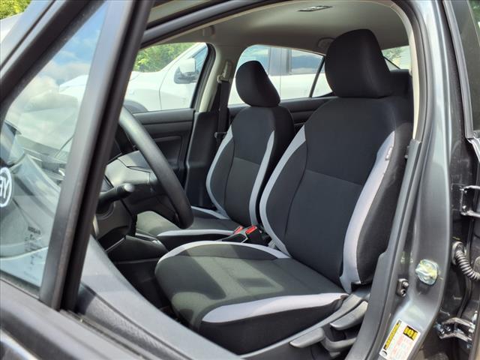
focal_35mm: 27
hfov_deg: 65.3
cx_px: 240
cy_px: 180
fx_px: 374
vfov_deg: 51.4
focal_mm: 3.58
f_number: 1.9
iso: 40
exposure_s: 1/294
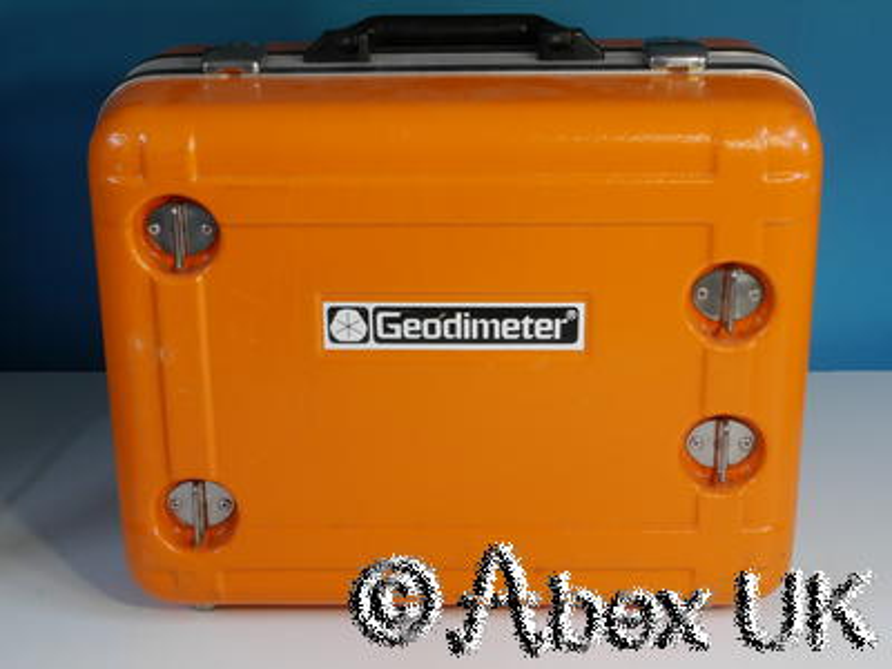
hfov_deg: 30.3
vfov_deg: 22.9
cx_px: 446
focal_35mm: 64
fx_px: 1649
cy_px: 334
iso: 800
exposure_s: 1/2
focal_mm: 32
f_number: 22
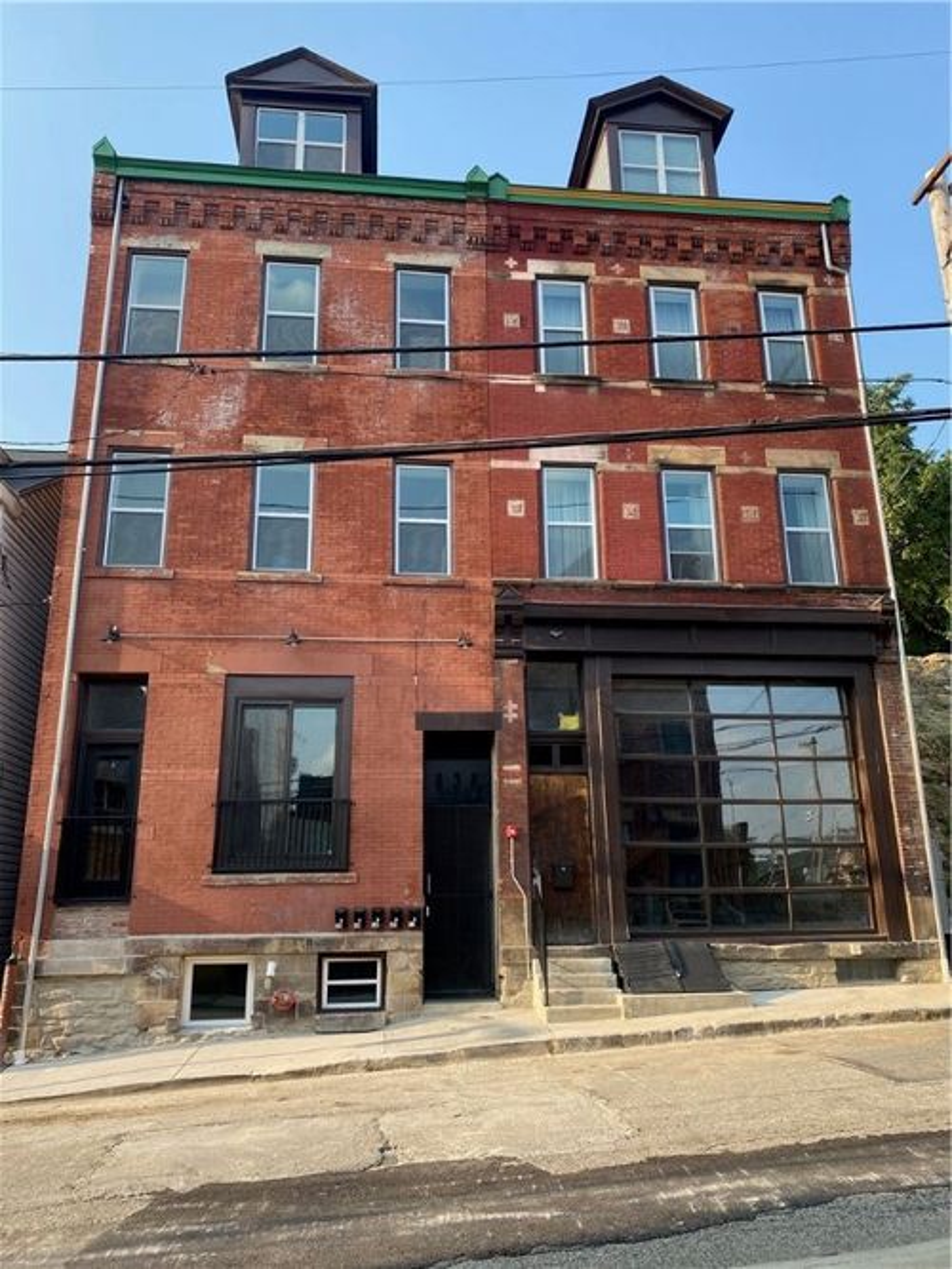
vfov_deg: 67.3
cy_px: 634
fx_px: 954
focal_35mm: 26
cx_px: 476
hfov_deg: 53.0
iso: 32
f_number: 1.8
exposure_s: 1/579
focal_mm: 4.25
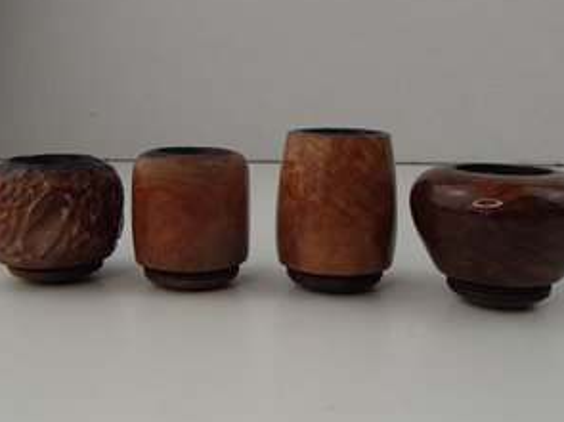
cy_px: 201
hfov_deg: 43.9
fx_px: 700
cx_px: 280
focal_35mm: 43
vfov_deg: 33.6
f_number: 4.7
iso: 125
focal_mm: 6.64
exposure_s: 1/160
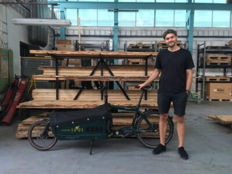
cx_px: 116
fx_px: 194
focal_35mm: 29
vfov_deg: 48.2
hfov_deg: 61.7
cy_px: 87
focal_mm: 4.15
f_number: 2.2
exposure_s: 1/50
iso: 32
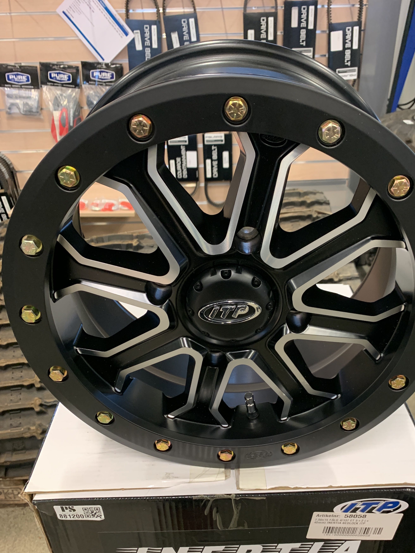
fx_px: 479
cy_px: 311
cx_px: 232
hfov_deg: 46.7
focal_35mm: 30
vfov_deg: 59.8
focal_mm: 4.25
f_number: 1.8
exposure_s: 1/50
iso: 250
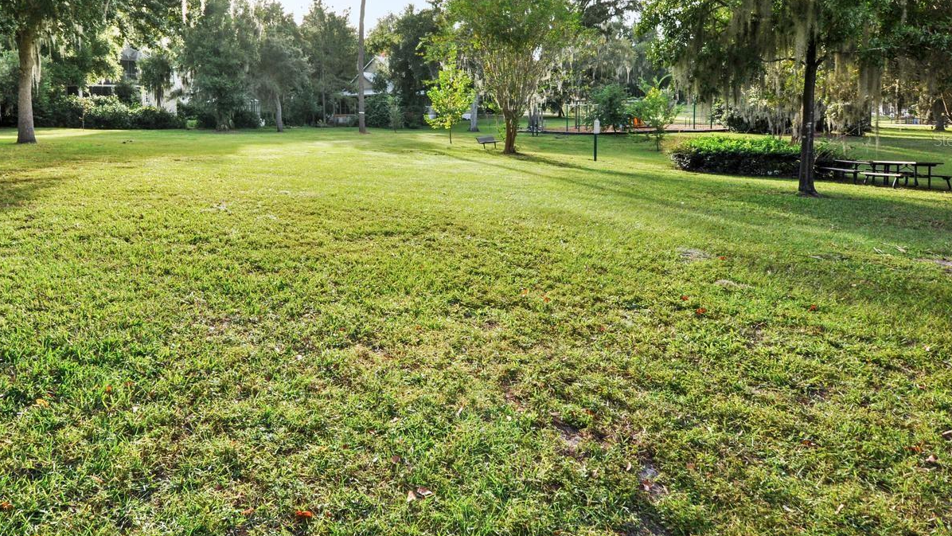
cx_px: 372
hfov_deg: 82.6
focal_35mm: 21
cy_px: 140
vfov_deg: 51.5
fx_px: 530
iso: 200
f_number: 8
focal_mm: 10
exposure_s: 1/100
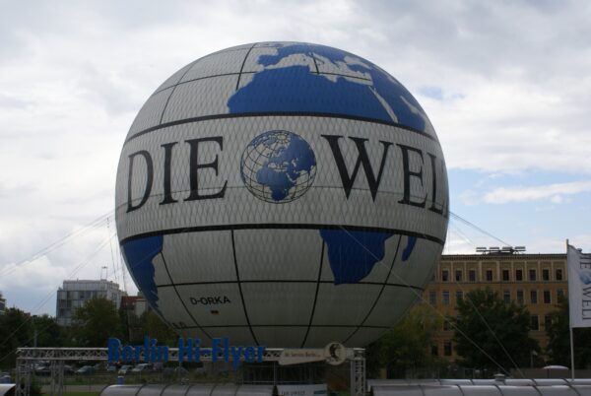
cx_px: 296
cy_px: 198
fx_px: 863
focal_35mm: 52
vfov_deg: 25.8
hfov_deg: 37.8
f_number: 11
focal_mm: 35
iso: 100
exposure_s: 1/125
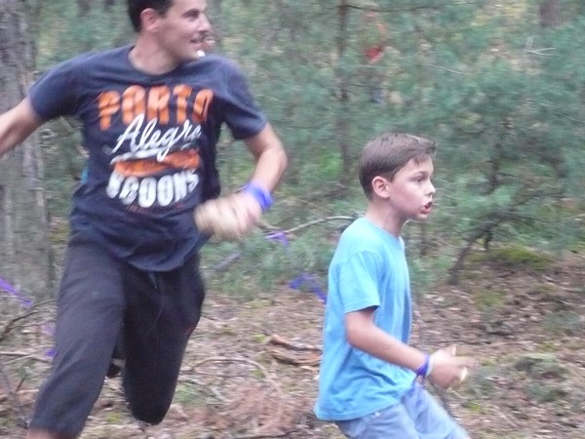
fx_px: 1622
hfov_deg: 20.4
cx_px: 292
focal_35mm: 96
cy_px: 220
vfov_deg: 15.4
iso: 800
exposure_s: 1/80
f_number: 4
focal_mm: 11.5
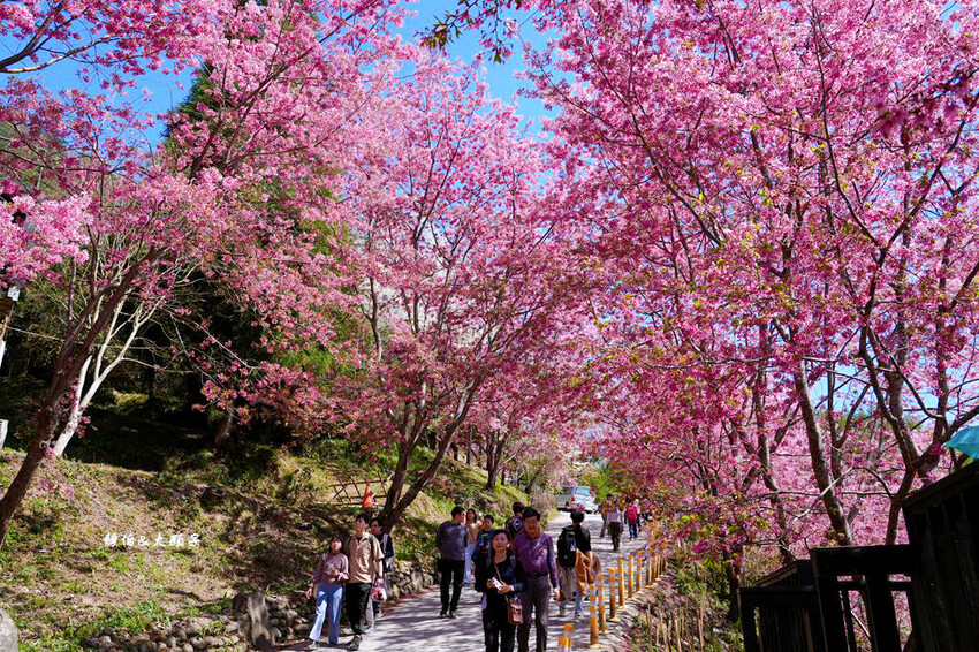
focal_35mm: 30
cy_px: 326
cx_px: 490
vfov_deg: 43.6
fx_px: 815
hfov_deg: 61.9
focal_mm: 30
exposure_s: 1/640
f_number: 8
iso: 320
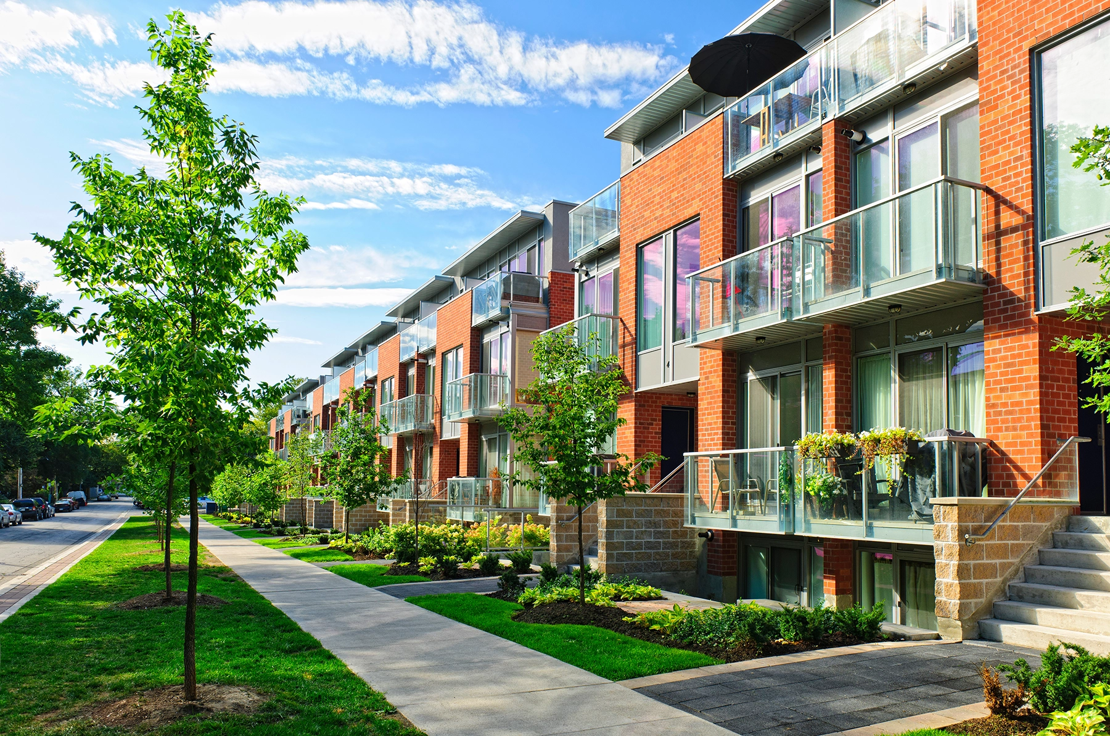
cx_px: 555
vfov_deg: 46.2
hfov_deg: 65.6
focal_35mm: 28
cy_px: 368
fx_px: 862
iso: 200
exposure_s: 1/80
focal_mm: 28
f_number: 7.1
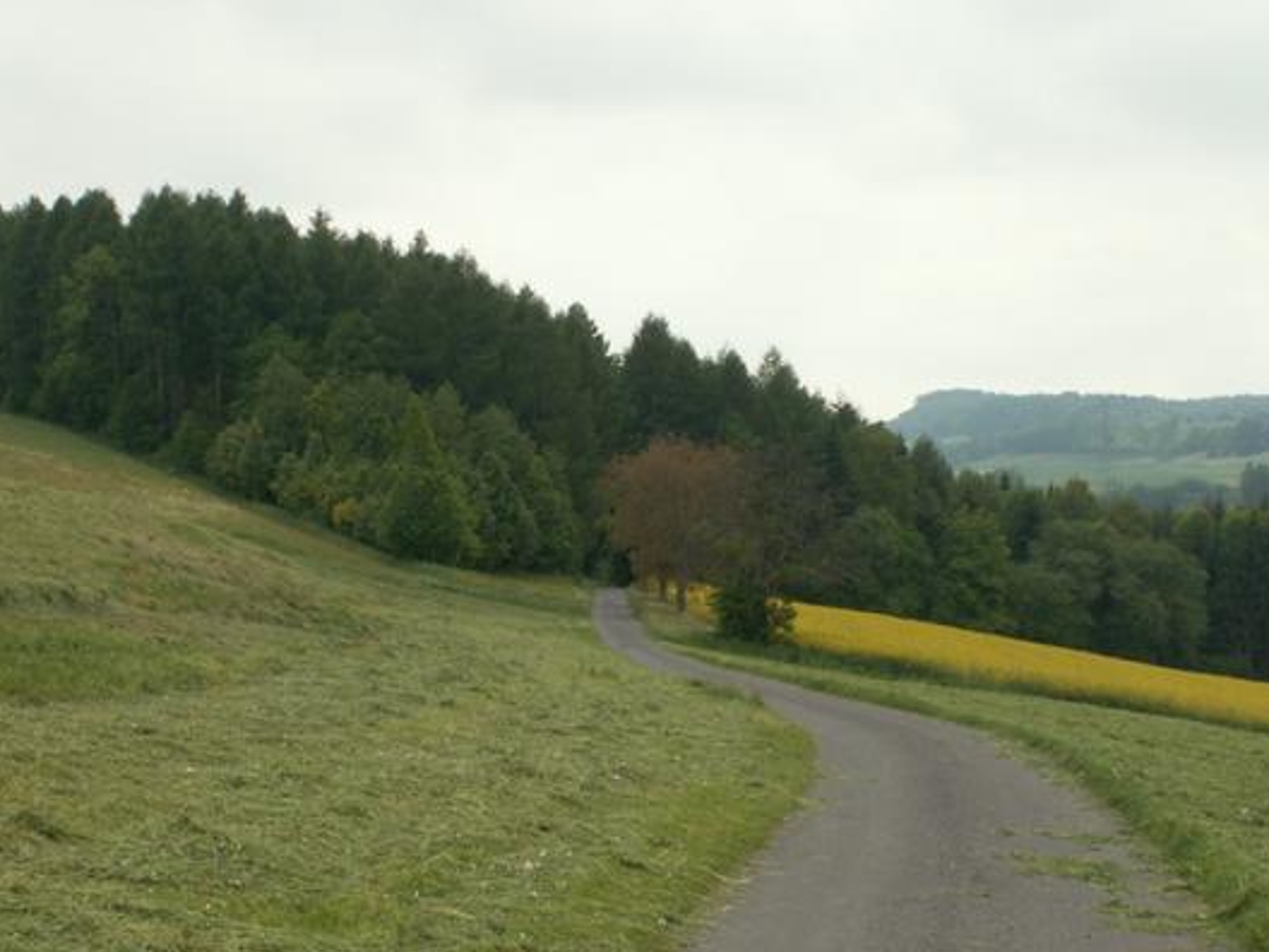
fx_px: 2933
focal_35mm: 80
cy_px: 529
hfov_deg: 24.4
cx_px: 610
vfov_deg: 18.4
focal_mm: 11.09
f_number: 6.3
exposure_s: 1/160
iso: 50
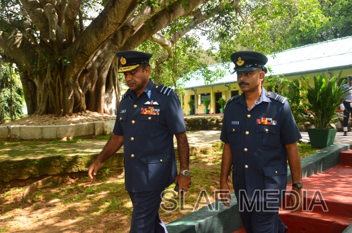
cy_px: 116
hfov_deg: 51.4
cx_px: 176
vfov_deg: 35.4
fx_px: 366
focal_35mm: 38
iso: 200
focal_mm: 25
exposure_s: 1/200
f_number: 6.3
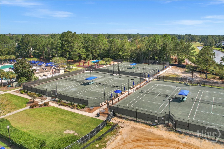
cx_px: 112
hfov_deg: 78.6
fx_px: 137
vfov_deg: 57.2
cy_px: 74
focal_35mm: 22
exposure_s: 1/4000
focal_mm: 8.38
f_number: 2.8
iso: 110
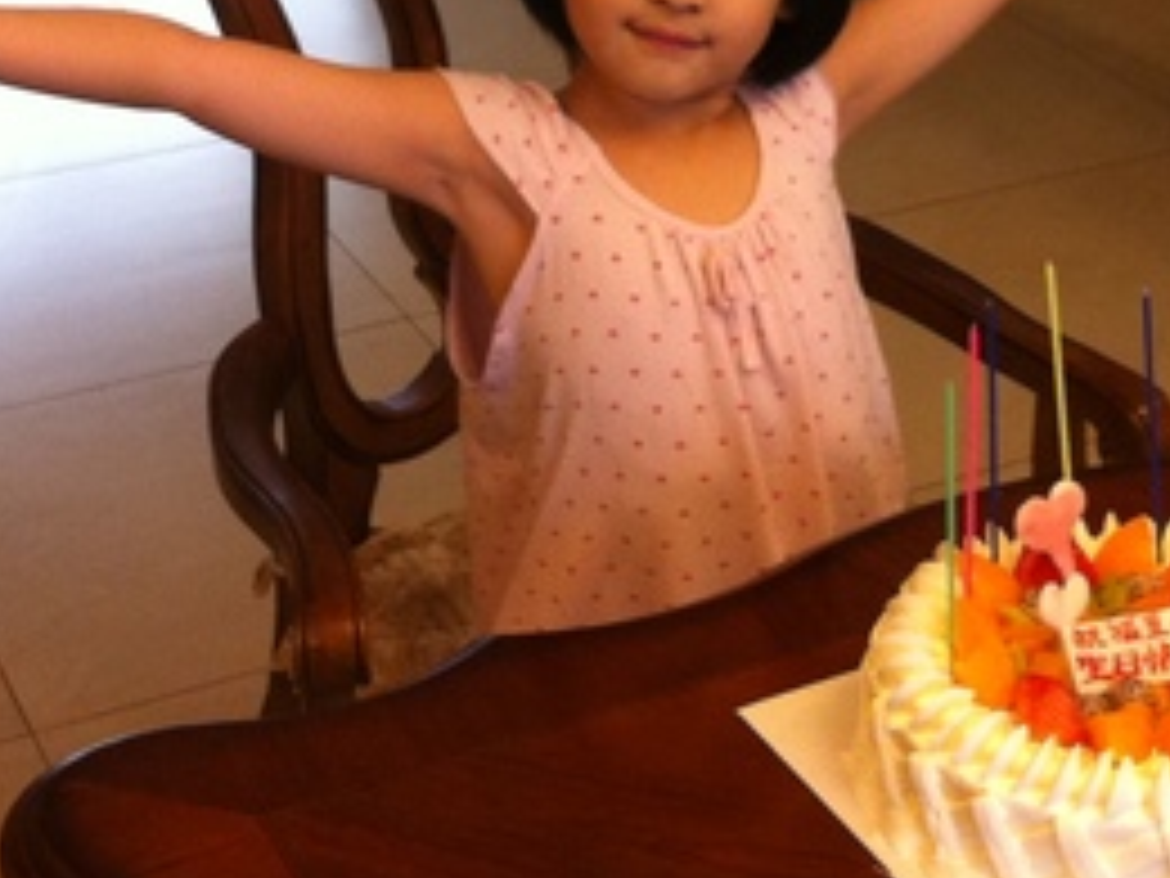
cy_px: -27
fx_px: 2907
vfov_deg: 16.8
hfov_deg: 22.7
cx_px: 702
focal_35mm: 86
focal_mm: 3.85
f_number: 2.8
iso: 160
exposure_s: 1/15
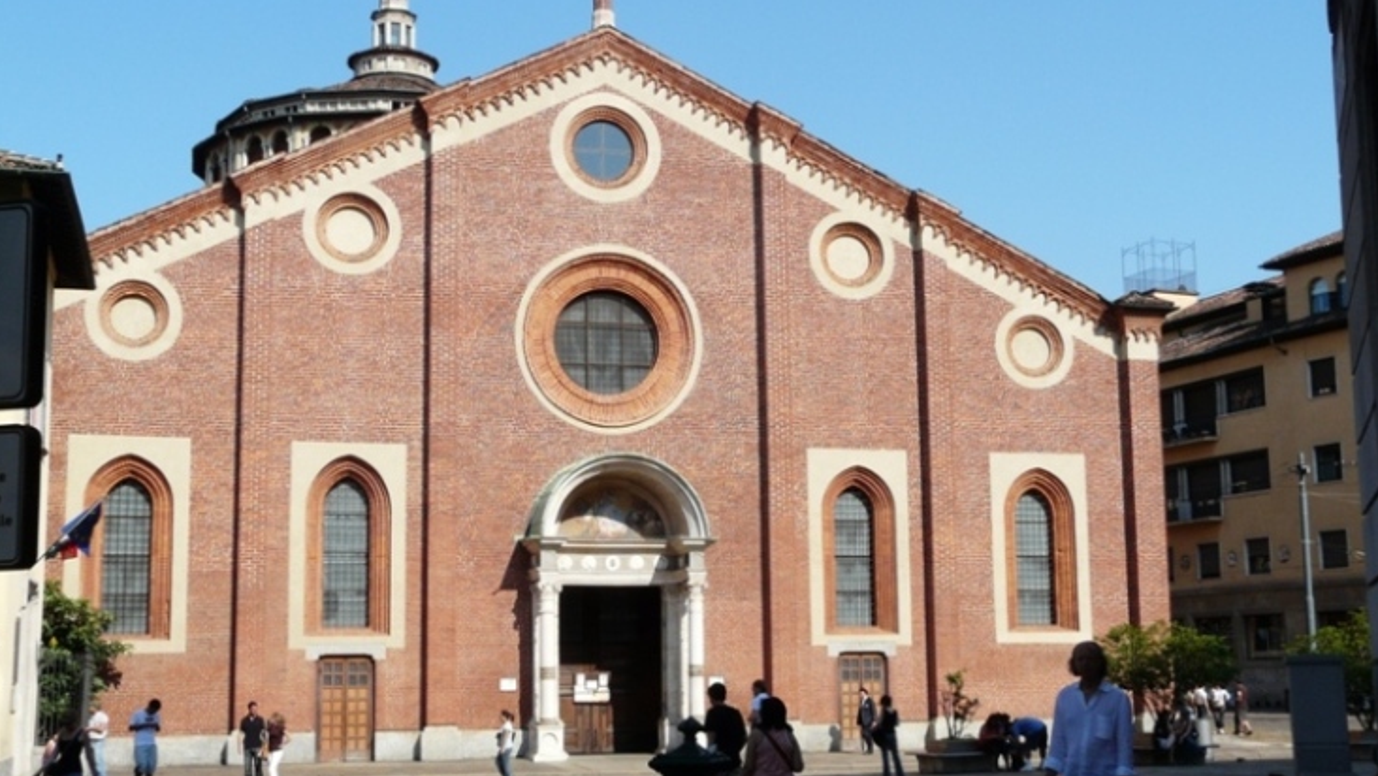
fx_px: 1827
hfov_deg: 41.3
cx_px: 692
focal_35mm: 50
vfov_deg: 24.0
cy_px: 426
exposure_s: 1/400
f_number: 5.6
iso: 100
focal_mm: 7.4
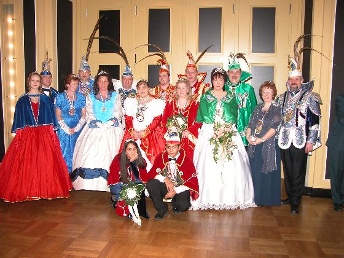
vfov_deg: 40.7
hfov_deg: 52.6
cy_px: 129
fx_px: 348
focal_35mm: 35
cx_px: 172
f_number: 2.8
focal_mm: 8.9
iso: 200
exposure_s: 1/60
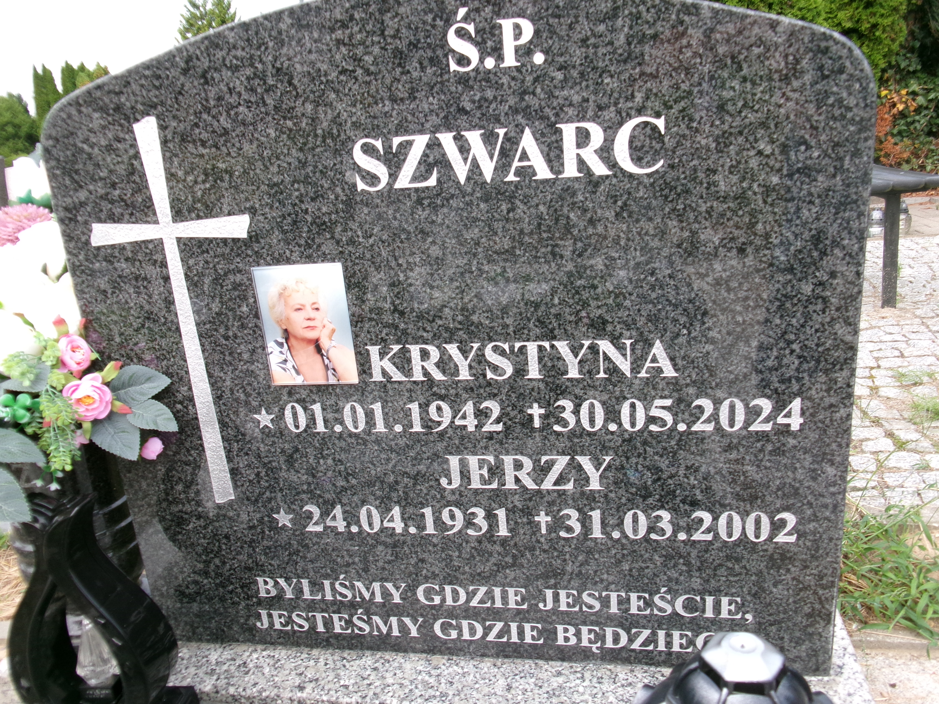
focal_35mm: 28
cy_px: 352
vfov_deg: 49.7
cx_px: 470
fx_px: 760
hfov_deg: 63.4
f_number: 3.9
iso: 100
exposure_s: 1/140
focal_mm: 5.1
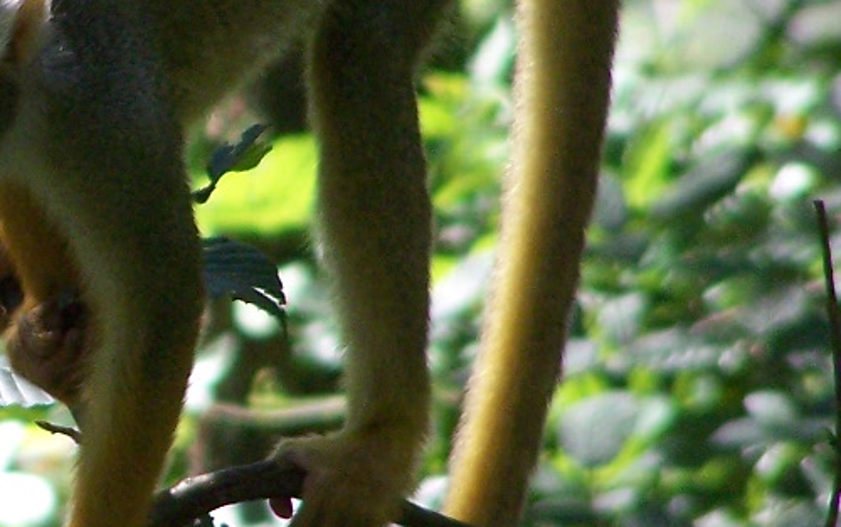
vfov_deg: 1.0
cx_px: 81
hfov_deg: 1.6
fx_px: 29534
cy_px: 184
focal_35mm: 1288
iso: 160
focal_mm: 63
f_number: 3.7
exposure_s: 1/320
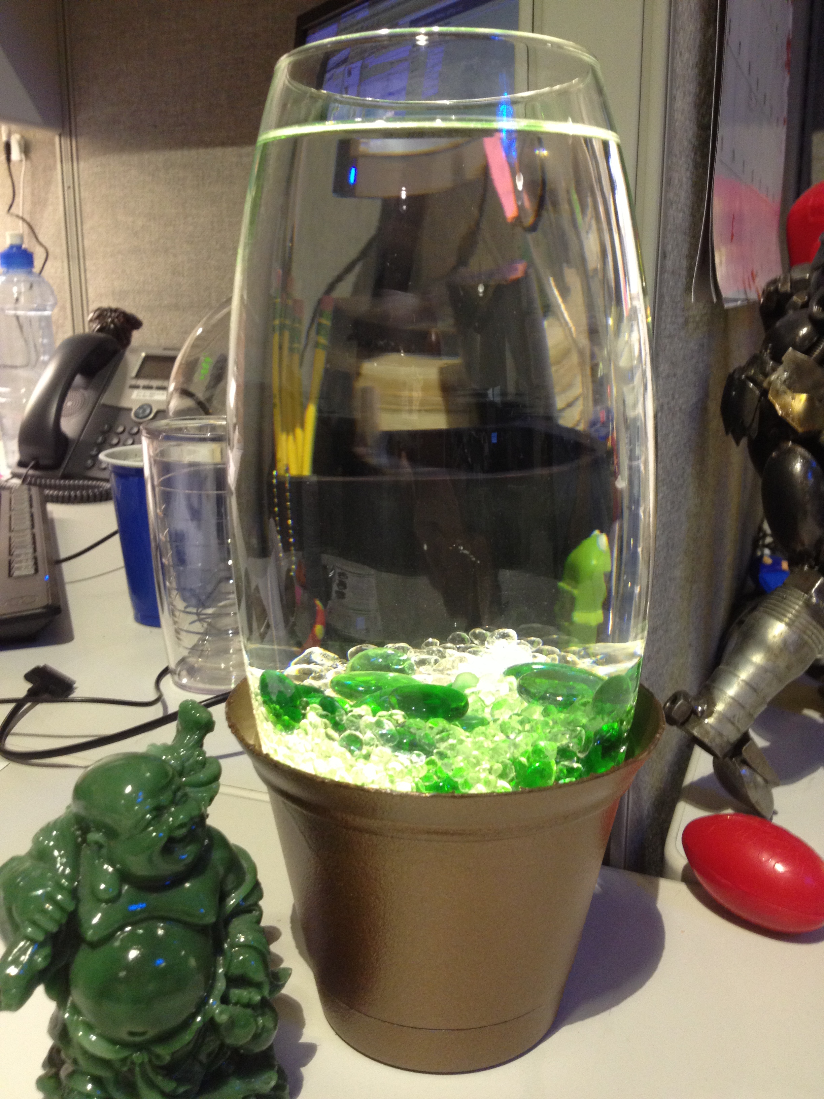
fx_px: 1111
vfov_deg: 52.6
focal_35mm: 35
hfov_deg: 40.7
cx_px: 412
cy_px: 550
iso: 160
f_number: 2.4
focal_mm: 4.28
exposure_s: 1/20
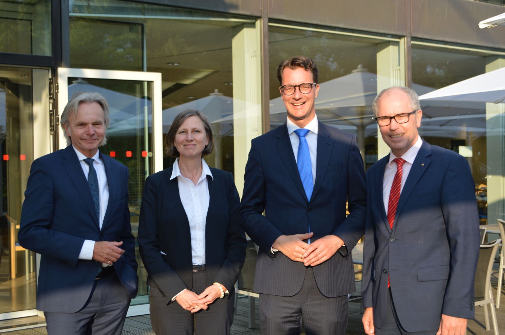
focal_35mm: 54
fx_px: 757
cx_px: 252
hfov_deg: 36.9
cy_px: 168
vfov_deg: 25.0
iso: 110
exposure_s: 1/125
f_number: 5.6
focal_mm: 36
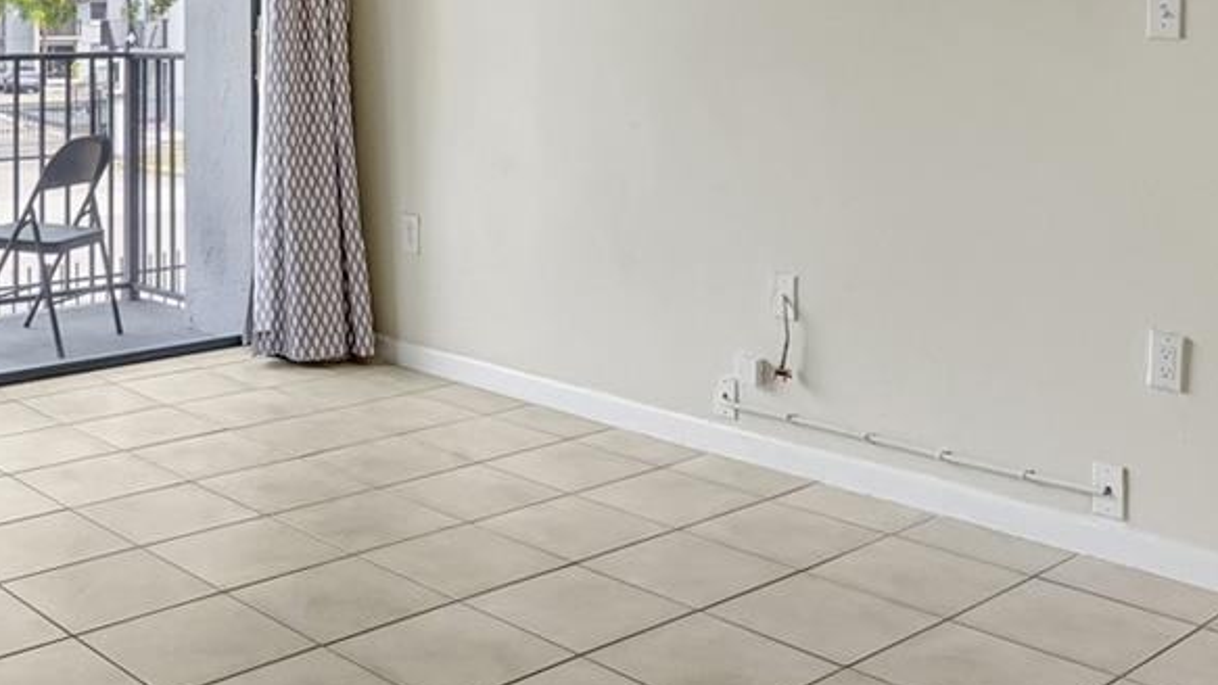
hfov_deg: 43.8
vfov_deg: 25.2
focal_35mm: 46
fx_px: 1486
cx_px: 391
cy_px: 73
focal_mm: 16
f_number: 16
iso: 640
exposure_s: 1/10
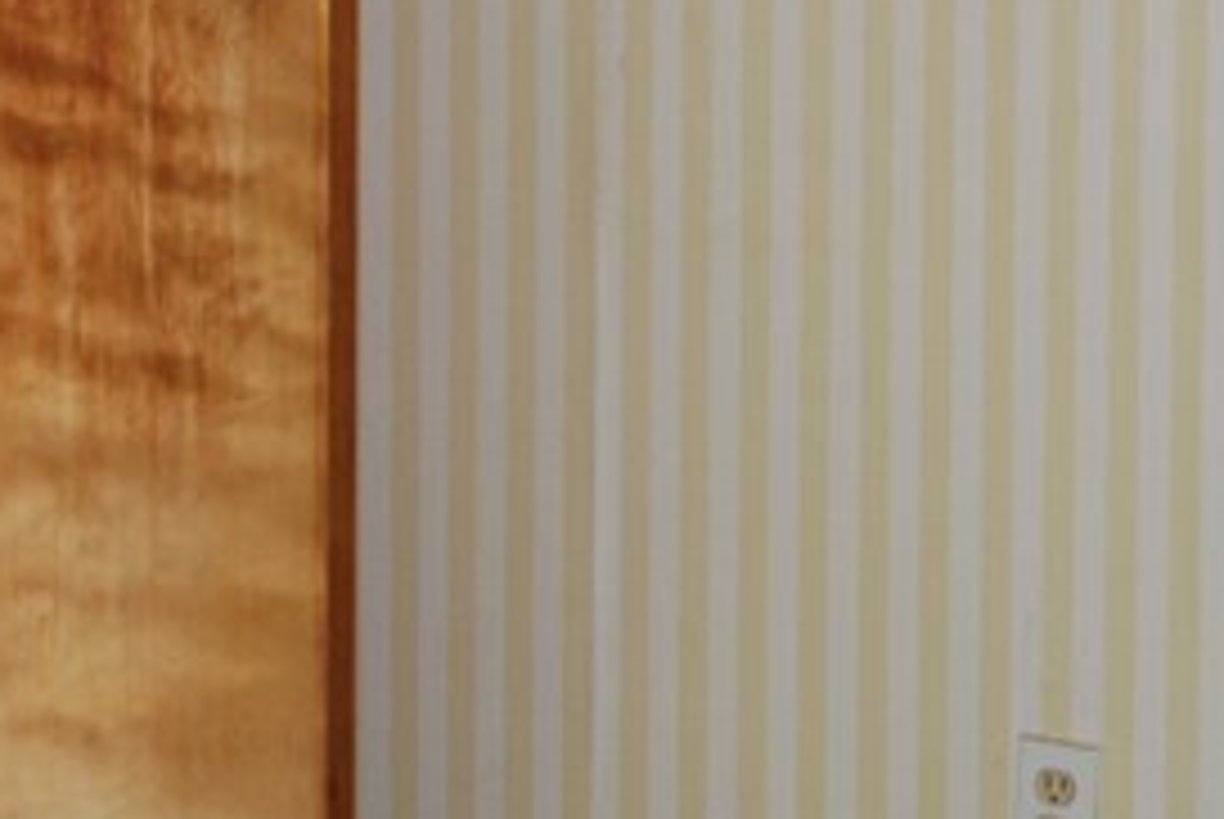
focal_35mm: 167
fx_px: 5684
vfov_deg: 8.1
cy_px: -342
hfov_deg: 12.3
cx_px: 727
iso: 400
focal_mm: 28
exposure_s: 1/60
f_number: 4
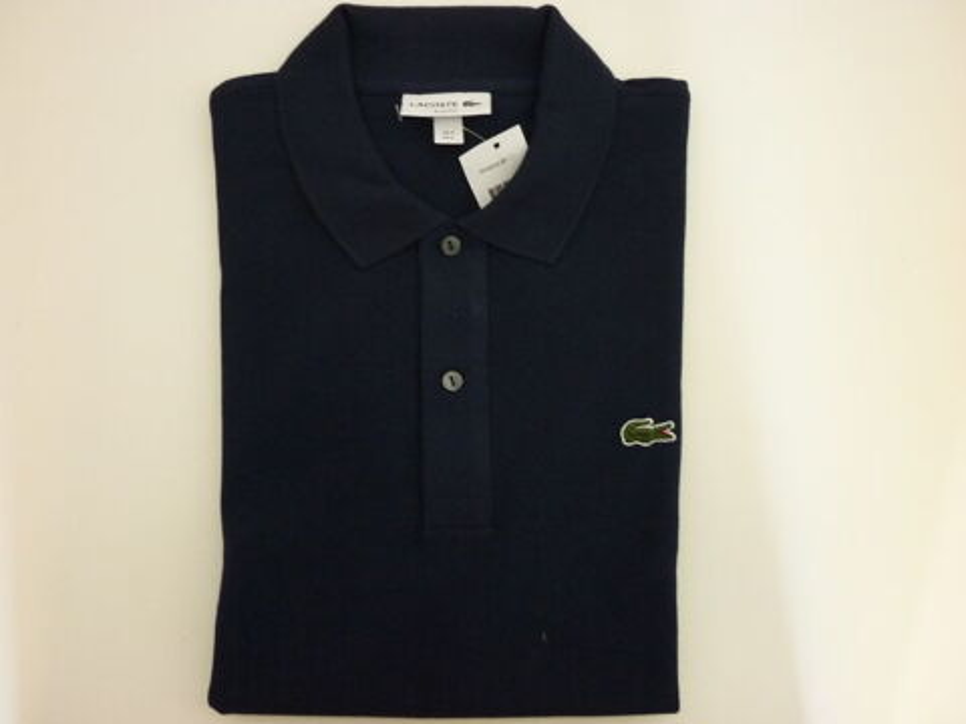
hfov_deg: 55.4
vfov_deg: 42.9
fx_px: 921
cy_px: 362
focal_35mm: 33
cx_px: 483
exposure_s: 1/10
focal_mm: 5.5
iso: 400
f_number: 2.8
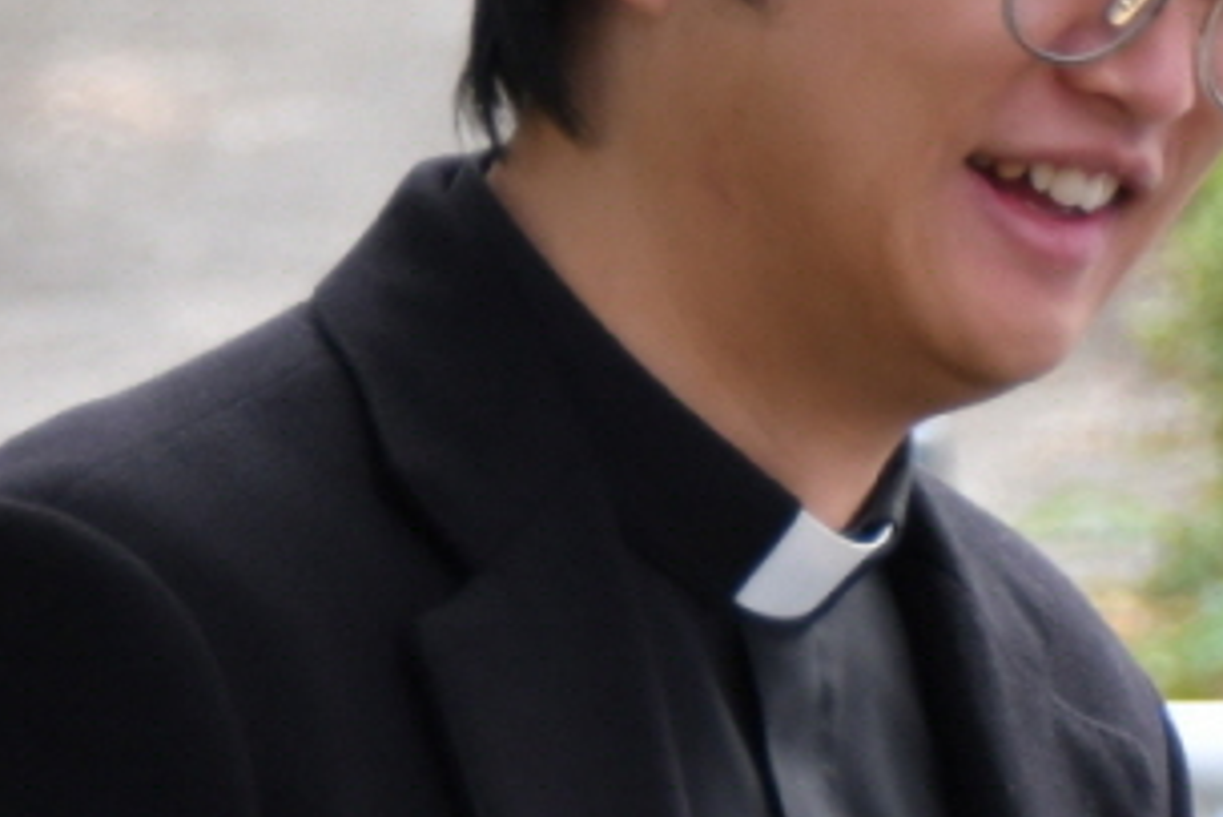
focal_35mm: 620
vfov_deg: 2.2
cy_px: 334
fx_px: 21072
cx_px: 1279
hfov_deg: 3.3
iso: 400
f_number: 5.6
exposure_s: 1/125
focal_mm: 105
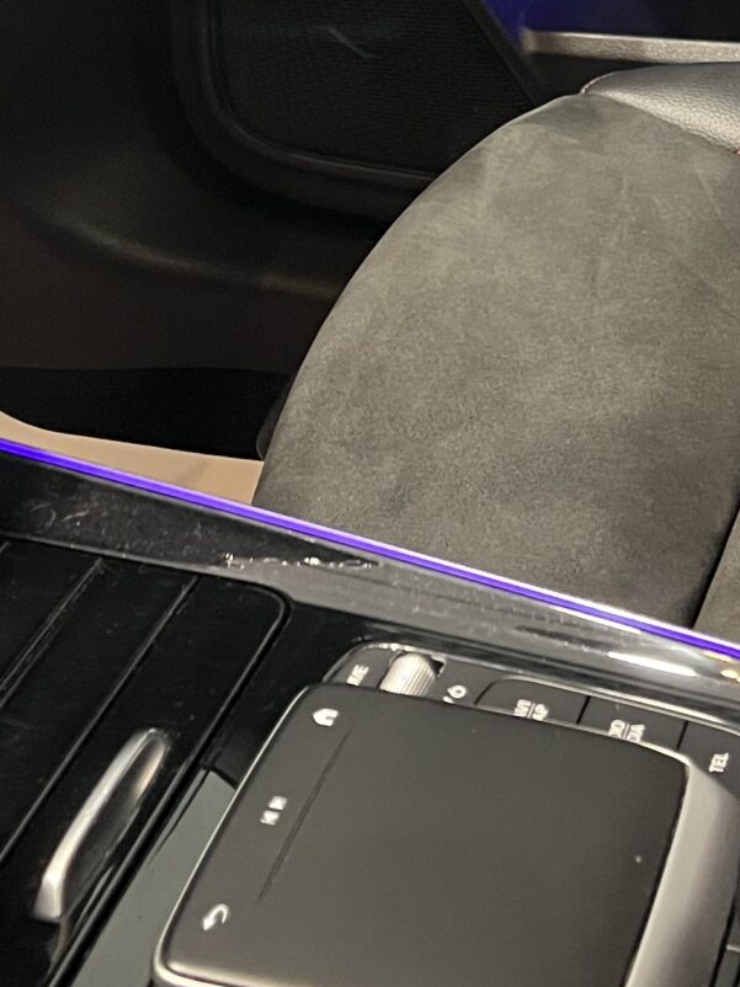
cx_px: 571
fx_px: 2367
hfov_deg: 17.6
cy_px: -169
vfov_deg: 22.0
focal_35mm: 83
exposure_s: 1/33
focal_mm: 5.1
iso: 400
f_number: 1.6
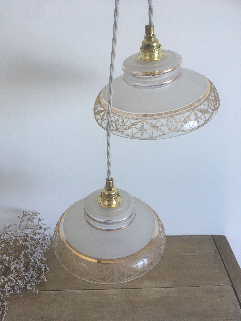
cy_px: 160
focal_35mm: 29
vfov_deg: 61.7
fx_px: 269
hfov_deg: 48.2
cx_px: 120
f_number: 2.2
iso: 50
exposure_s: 1/33
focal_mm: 4.15
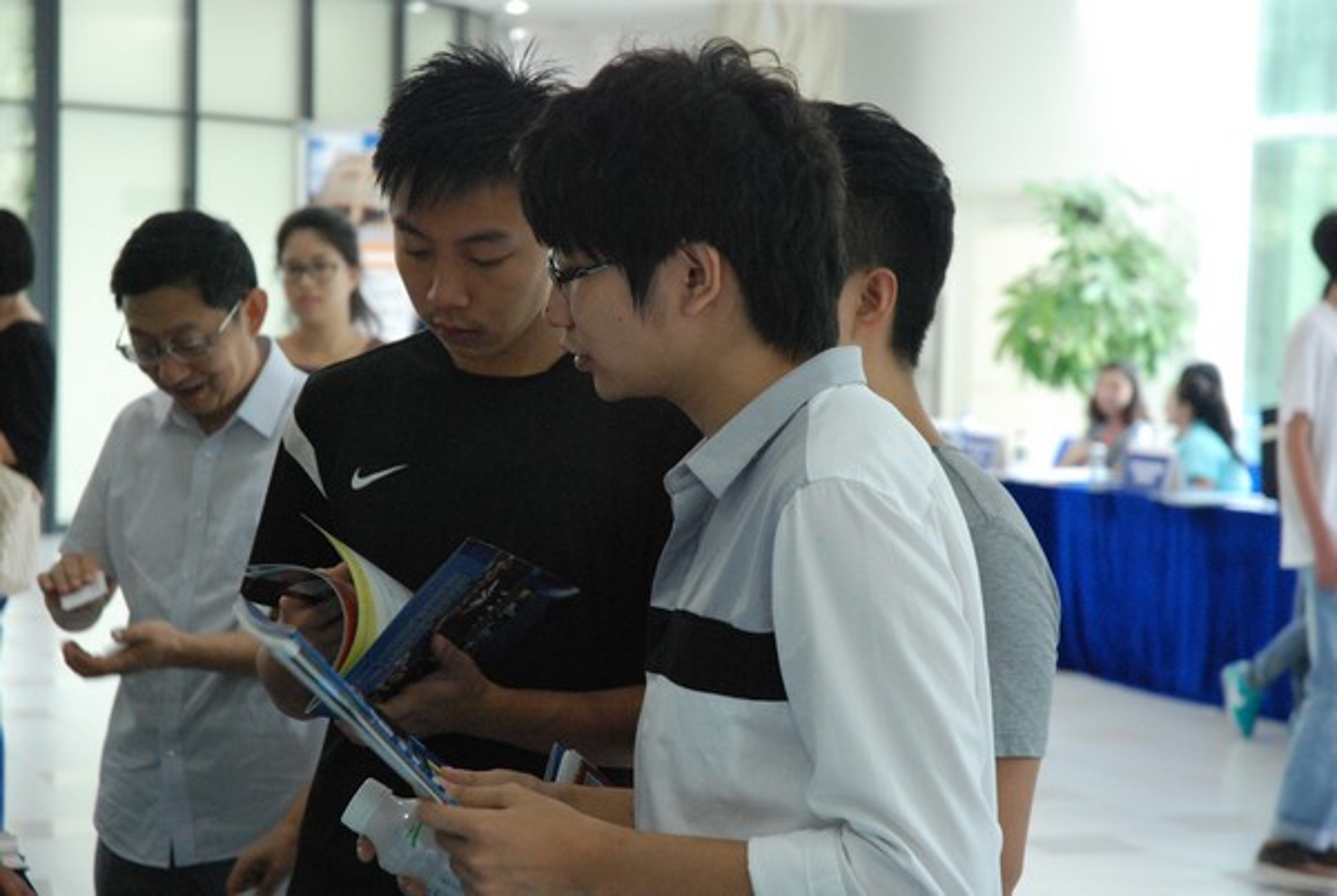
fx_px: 3459
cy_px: 448
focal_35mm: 93
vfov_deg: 14.8
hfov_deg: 21.9
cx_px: 668
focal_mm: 62
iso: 1600
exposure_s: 1/50
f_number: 4.5
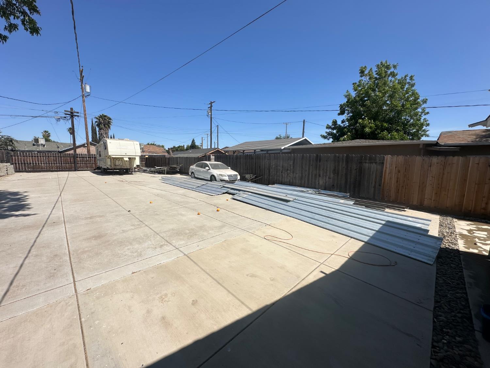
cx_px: 245
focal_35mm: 14
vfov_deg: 85.7
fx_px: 198
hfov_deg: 102.1
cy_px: 184
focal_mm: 2.22
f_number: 2.2
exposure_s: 1/3509
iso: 50
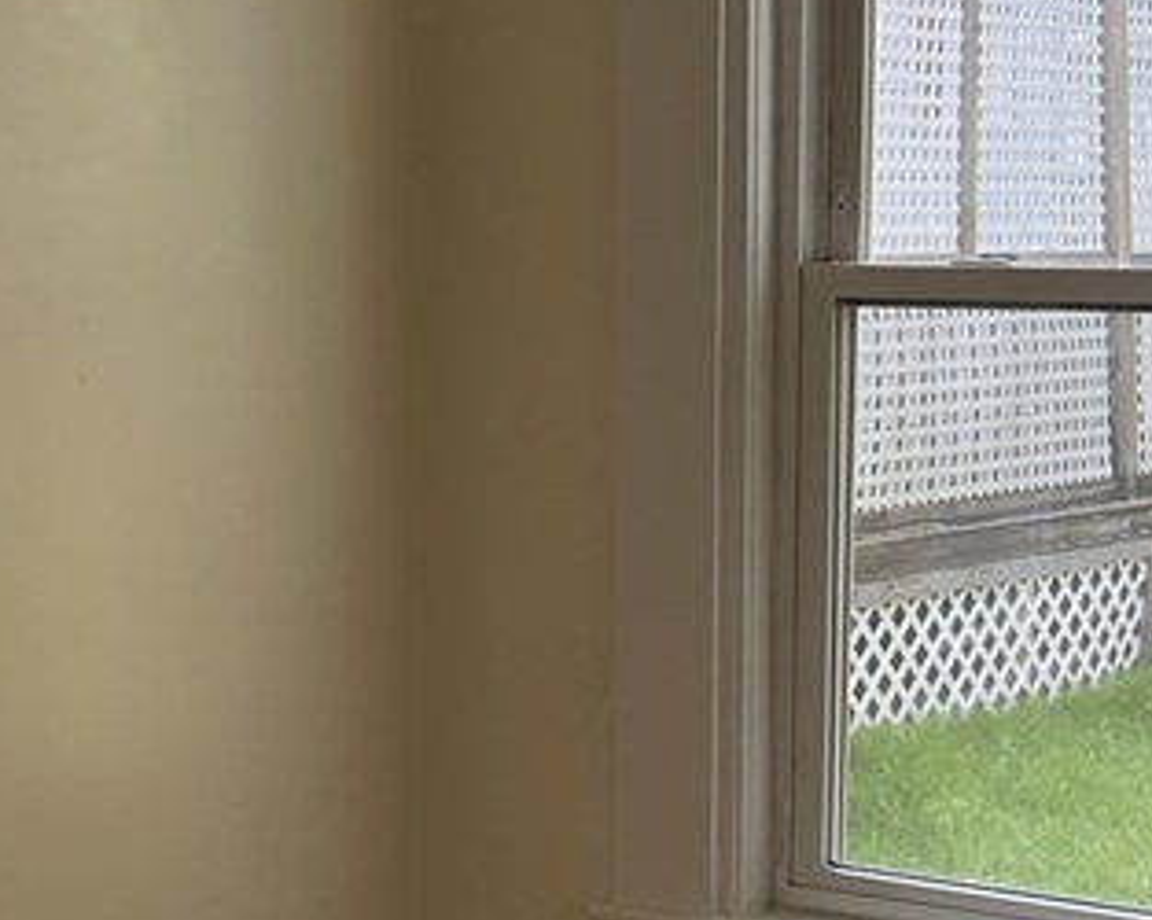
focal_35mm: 83
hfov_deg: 22.2
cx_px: 15
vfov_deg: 18.5
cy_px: 449
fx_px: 2828
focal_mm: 5.1
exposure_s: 1/348
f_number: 1.6
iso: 50
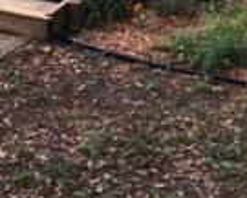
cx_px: -117
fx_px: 980
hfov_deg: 13.6
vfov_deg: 11.0
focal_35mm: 134
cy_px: -121
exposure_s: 1/60
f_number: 2.2
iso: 32
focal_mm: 4.15
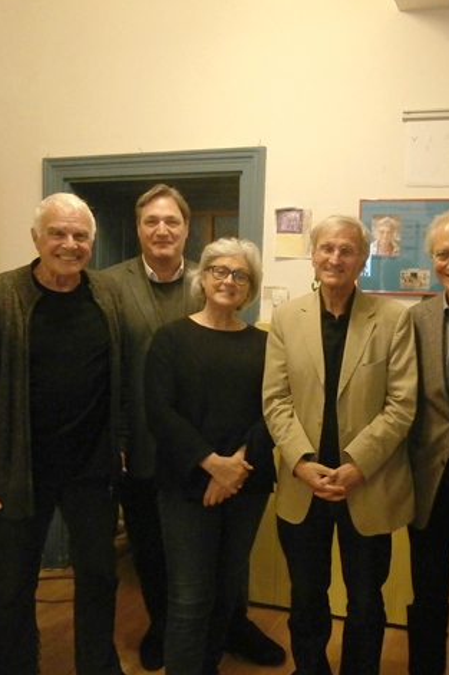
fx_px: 637
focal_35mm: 34
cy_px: 332
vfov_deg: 55.8
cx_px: 317
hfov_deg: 38.2
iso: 800
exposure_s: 1/25
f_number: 3
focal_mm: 4.2
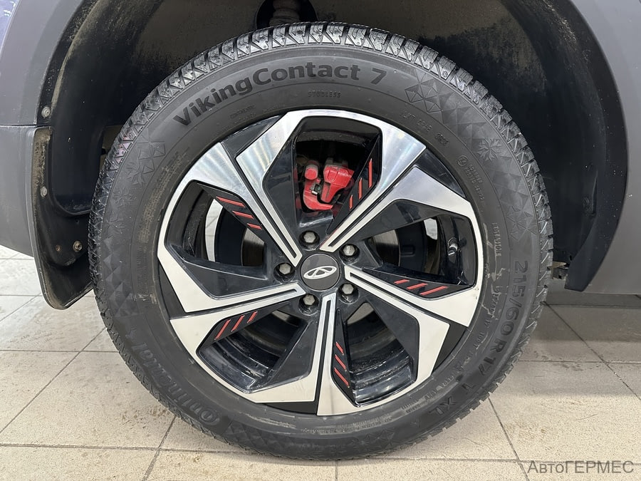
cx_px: 320
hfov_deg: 71.6
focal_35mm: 24
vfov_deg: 56.8
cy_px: 240
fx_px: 444
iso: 400
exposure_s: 1/50
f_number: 1.78
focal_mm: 6.86
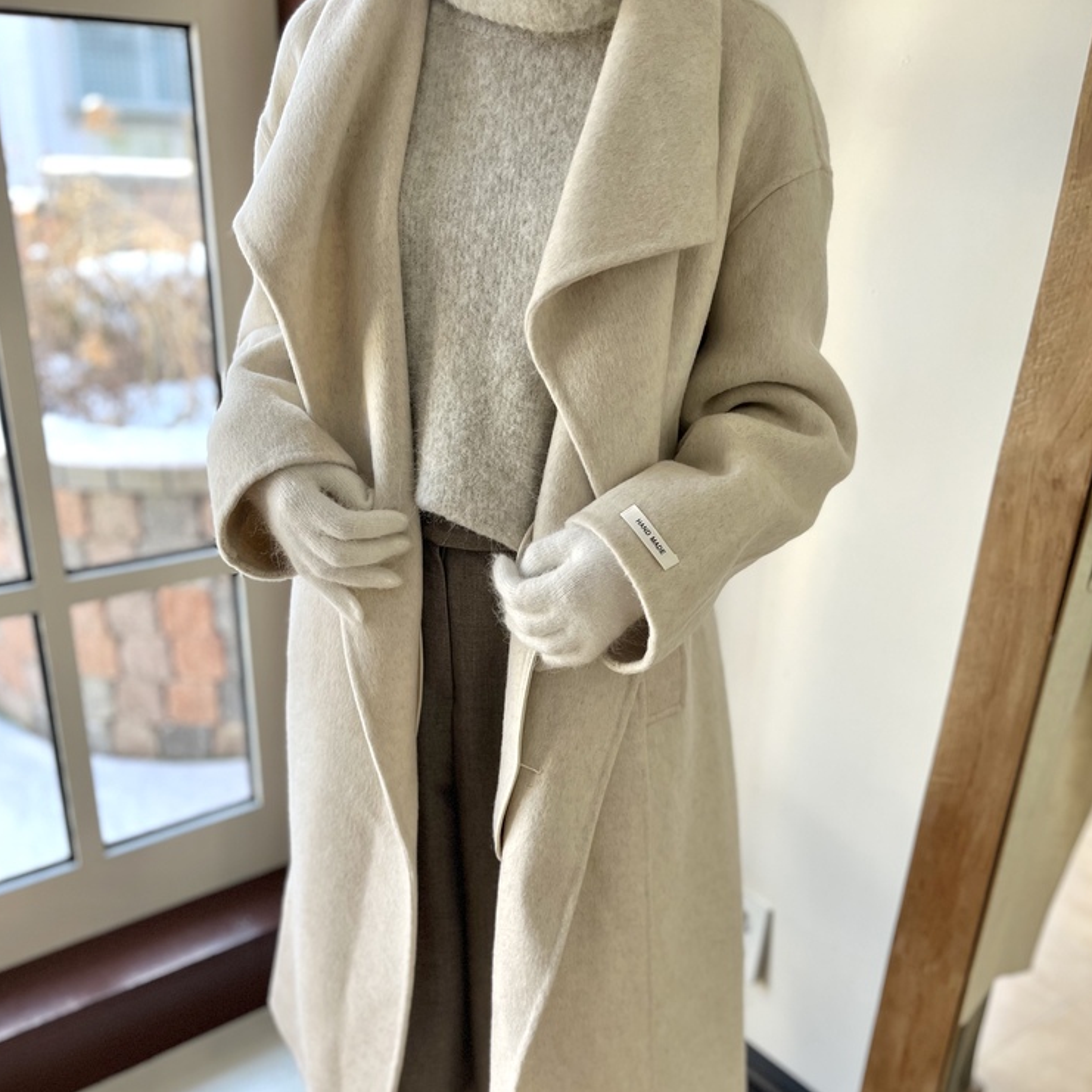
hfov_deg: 52.5
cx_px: 545
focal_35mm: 31
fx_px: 1106
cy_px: 631
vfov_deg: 52.3
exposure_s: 1/121
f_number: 1.6
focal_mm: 5.1
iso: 80
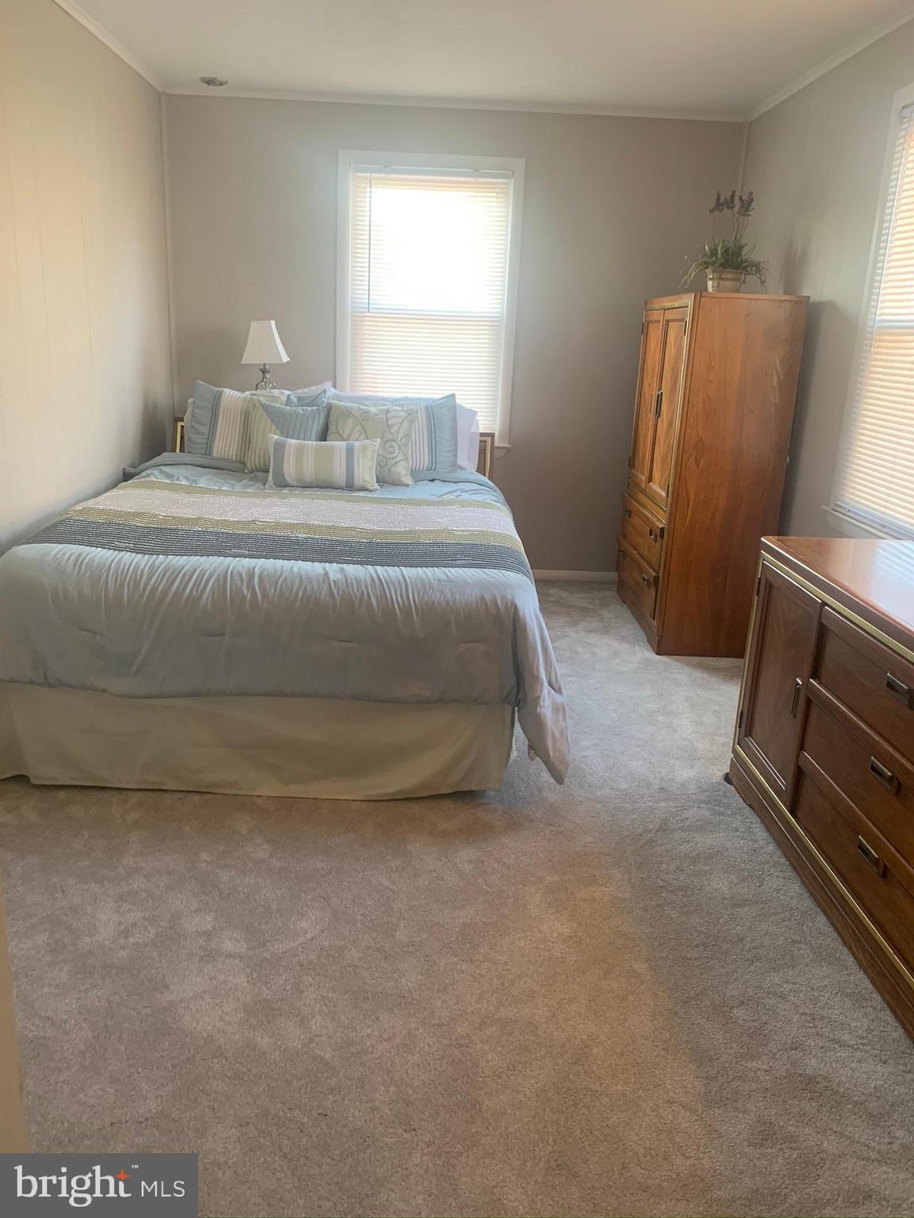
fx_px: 915
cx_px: 457
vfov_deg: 67.3
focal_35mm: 26
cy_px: 609
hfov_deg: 53.1
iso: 160
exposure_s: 1/60
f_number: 1.8
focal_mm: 4.25
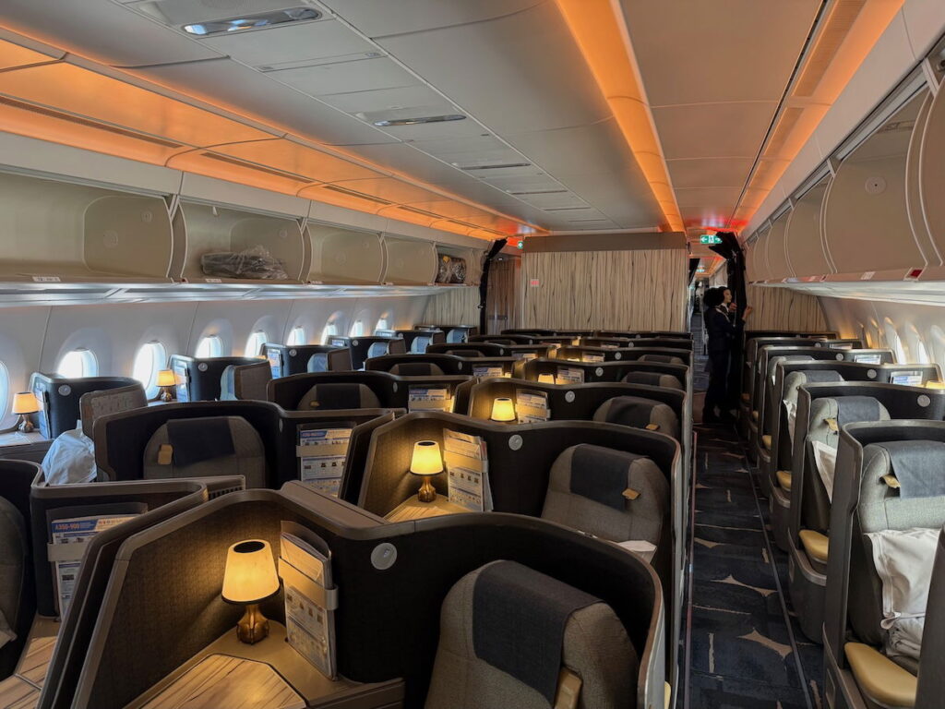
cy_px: 354
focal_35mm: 24
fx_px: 655
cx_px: 472
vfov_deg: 56.8
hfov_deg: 71.6
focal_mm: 6.76
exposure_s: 1/63
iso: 200
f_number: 1.78
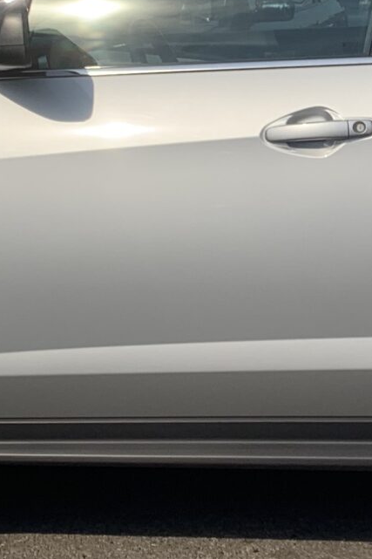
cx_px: 385
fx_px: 1675
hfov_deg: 12.5
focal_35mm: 108
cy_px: 160
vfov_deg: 18.8
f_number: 1.8
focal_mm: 4.25
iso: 25
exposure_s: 1/3650
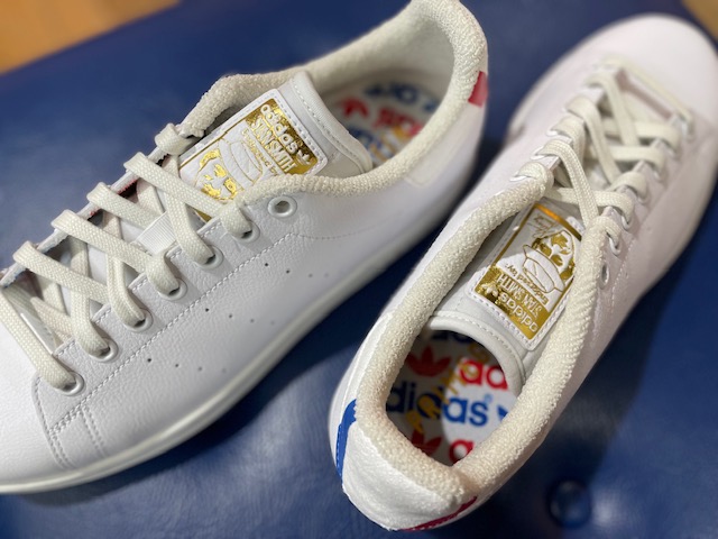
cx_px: 359
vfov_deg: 53.1
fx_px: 539
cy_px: 270
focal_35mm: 26
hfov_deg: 67.3
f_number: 1.6
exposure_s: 1/100
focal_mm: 4.2
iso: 100
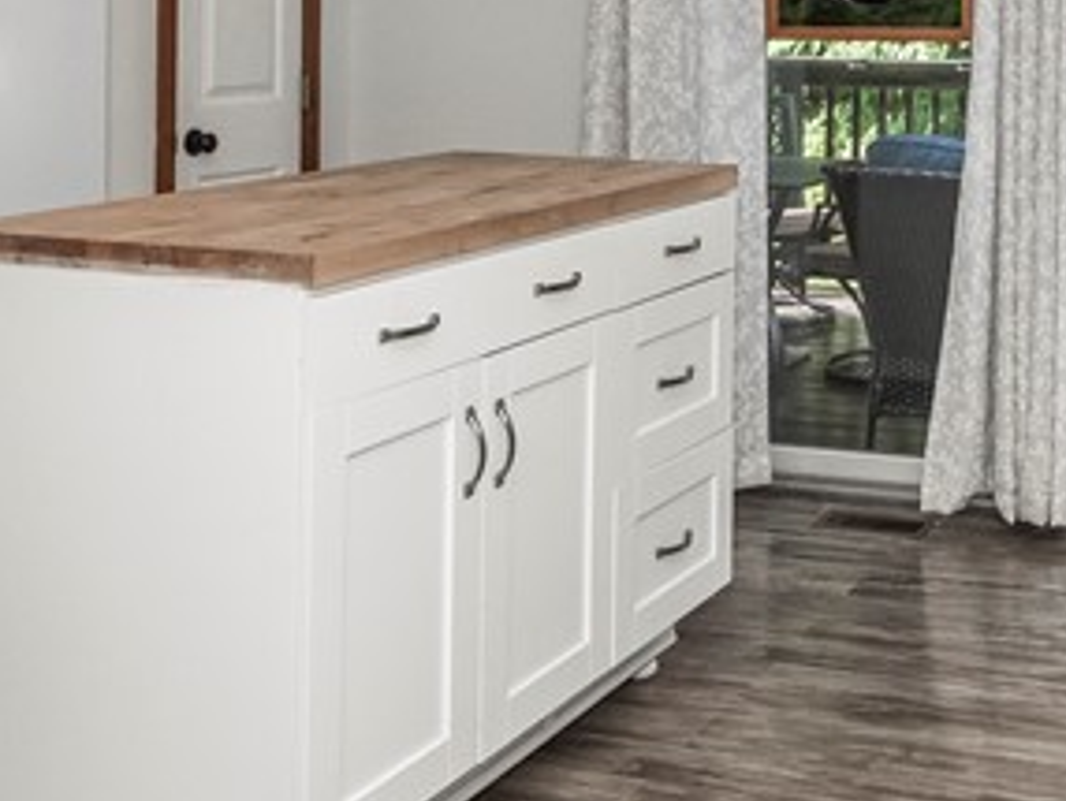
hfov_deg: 35.4
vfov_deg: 27.7
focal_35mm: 50
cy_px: 28
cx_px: 1004
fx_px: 1541
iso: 640
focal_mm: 7
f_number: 6.3
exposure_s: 1/250
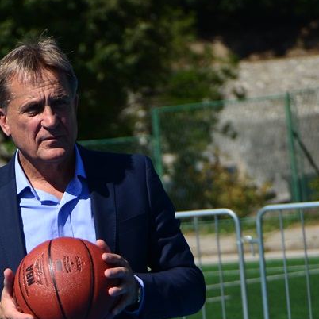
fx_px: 2711
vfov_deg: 6.7
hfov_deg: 6.7
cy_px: 283
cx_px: 80
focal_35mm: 260
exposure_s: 1/1600
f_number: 5.6
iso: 200
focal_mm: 120
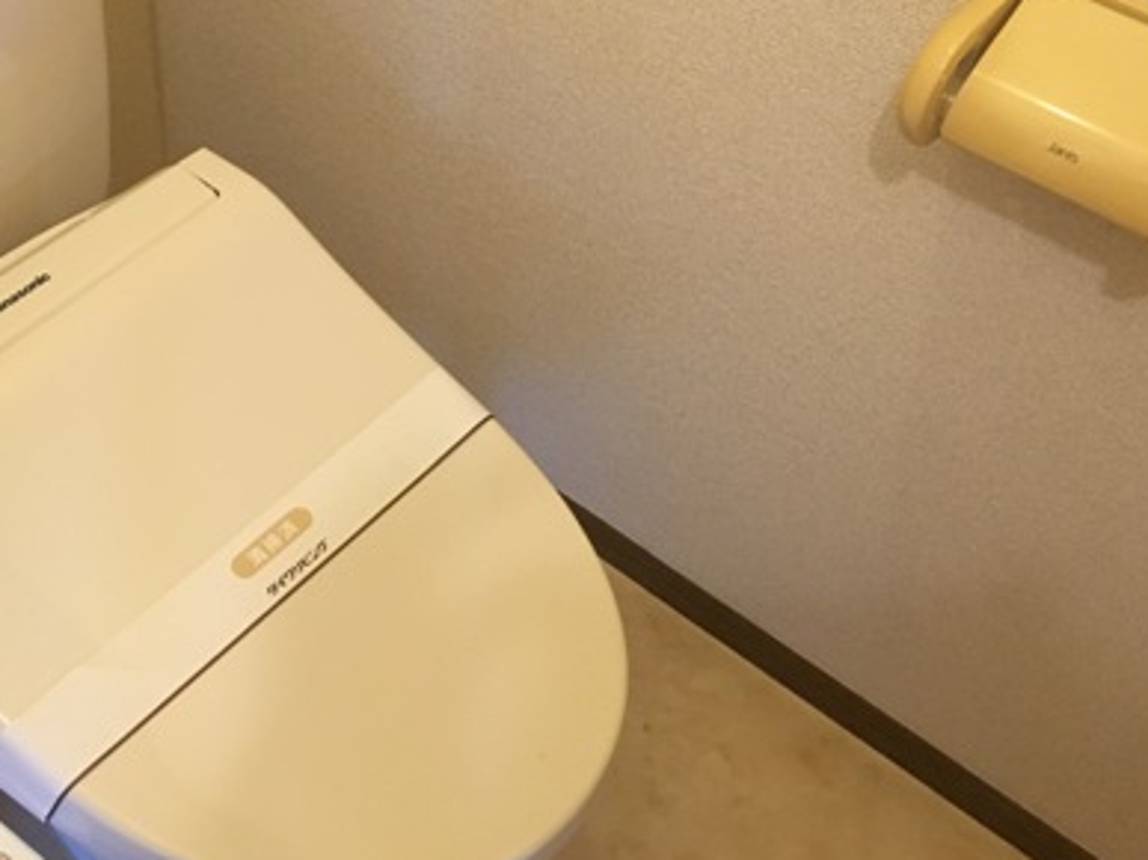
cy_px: 314
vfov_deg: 30.1
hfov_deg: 39.2
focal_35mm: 48
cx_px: 383
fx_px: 1591
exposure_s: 1/20
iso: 200
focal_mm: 4.15
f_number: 2.2
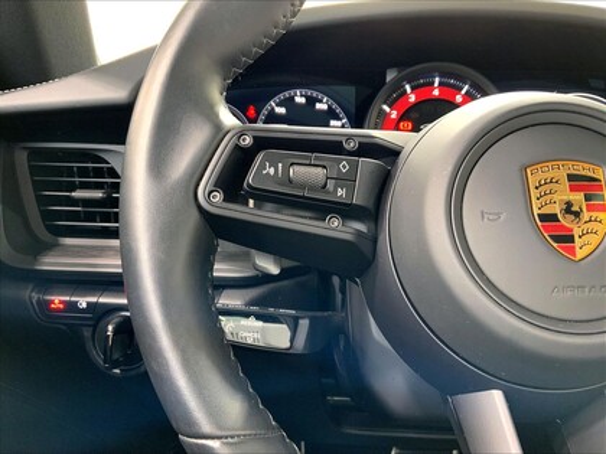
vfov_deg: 48.2
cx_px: 303
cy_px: 227
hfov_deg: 61.7
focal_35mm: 29
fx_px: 508
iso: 200
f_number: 1.8
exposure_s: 1/60
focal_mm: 3
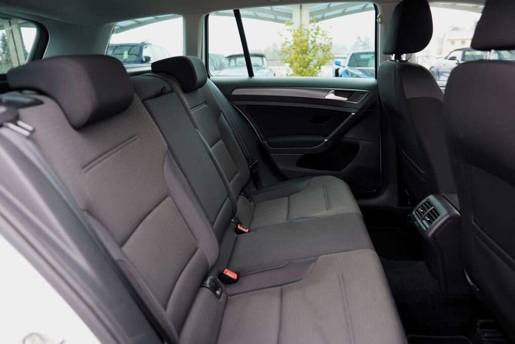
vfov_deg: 53.1
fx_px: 343
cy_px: 172
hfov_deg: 73.7
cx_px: 258
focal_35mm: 24
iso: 200
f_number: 2.8
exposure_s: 1/30
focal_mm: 24
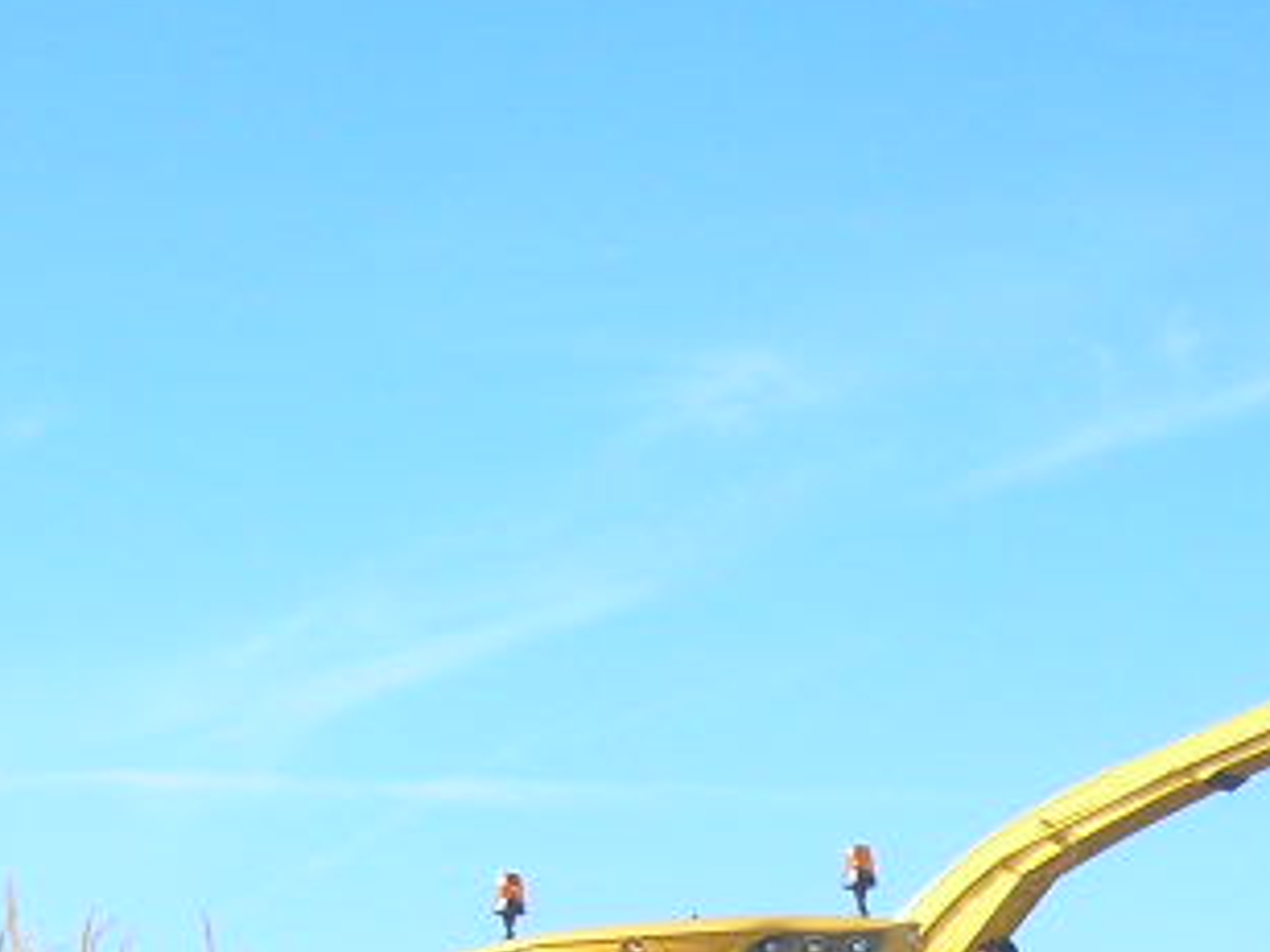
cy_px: 1393
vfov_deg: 12.5
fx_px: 4146
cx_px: 1101
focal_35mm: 113
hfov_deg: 17.2
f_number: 4.9
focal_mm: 5.7
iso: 71
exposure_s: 1/262
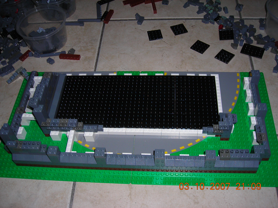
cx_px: 139
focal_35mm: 41
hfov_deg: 45.8
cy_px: 104
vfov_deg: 35.1
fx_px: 329
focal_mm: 6.8
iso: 50
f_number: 3.3
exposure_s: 1/60.1
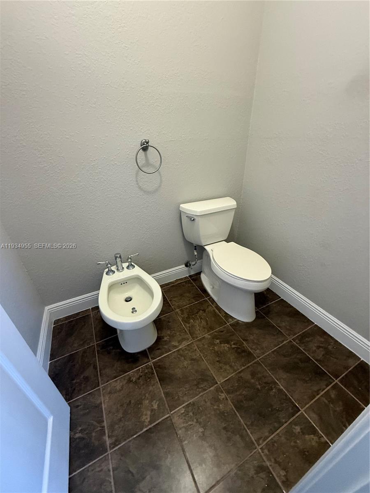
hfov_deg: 85.7
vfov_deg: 102.1
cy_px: 246
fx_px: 200
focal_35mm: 14
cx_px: 185
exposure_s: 1/60
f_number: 2.2
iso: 500
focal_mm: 2.22
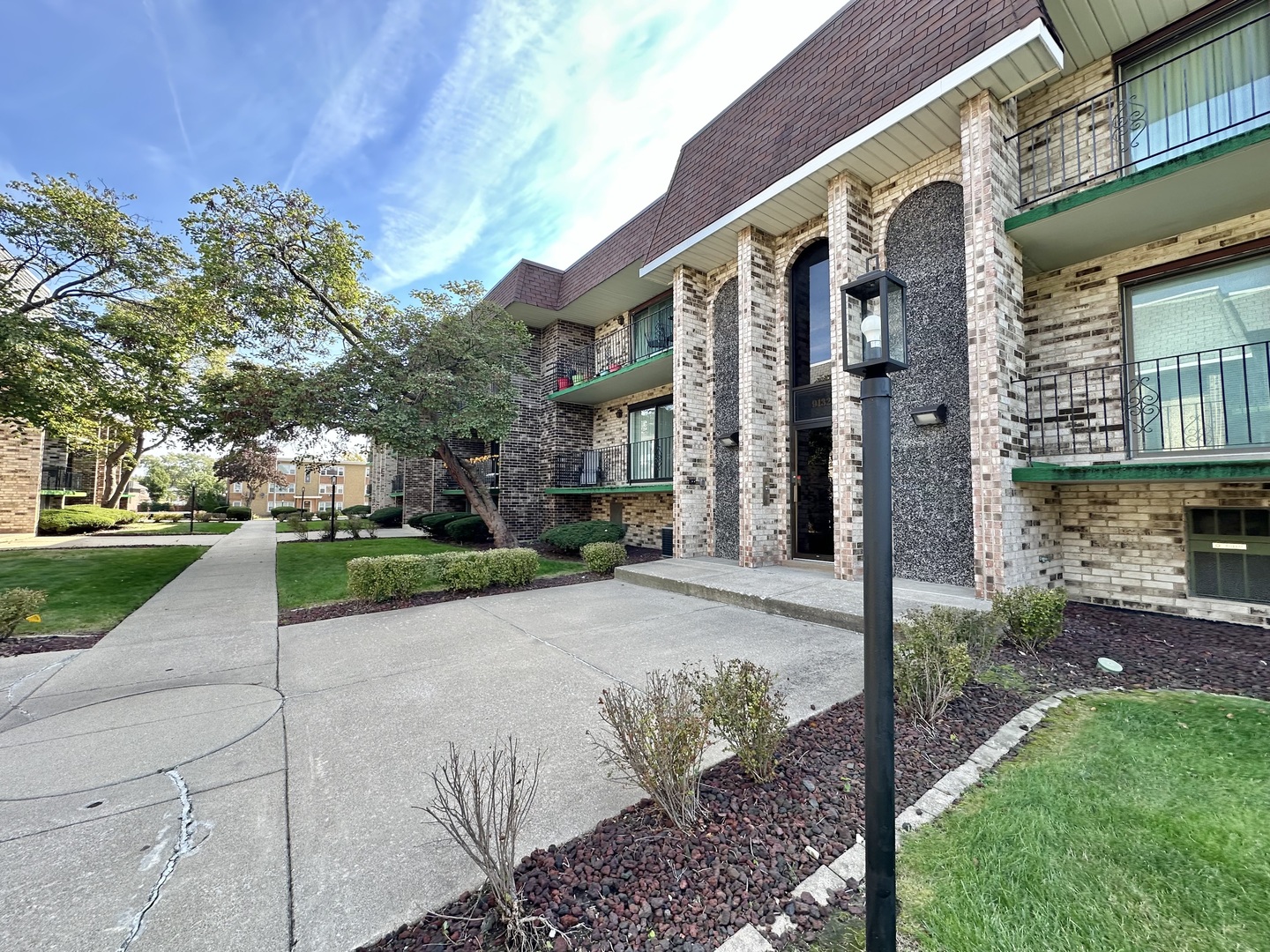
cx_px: 635
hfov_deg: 102.1
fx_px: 514
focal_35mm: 14
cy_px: 476
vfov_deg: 85.7
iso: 40
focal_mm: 2.22
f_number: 2.2
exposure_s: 1/227
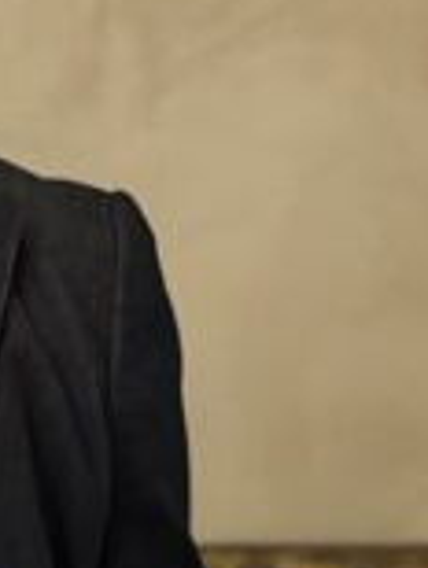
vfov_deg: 6.0
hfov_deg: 4.7
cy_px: 1331
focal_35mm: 319
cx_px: -144
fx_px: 5244
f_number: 1.78
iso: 250
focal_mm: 6.86
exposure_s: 1/60
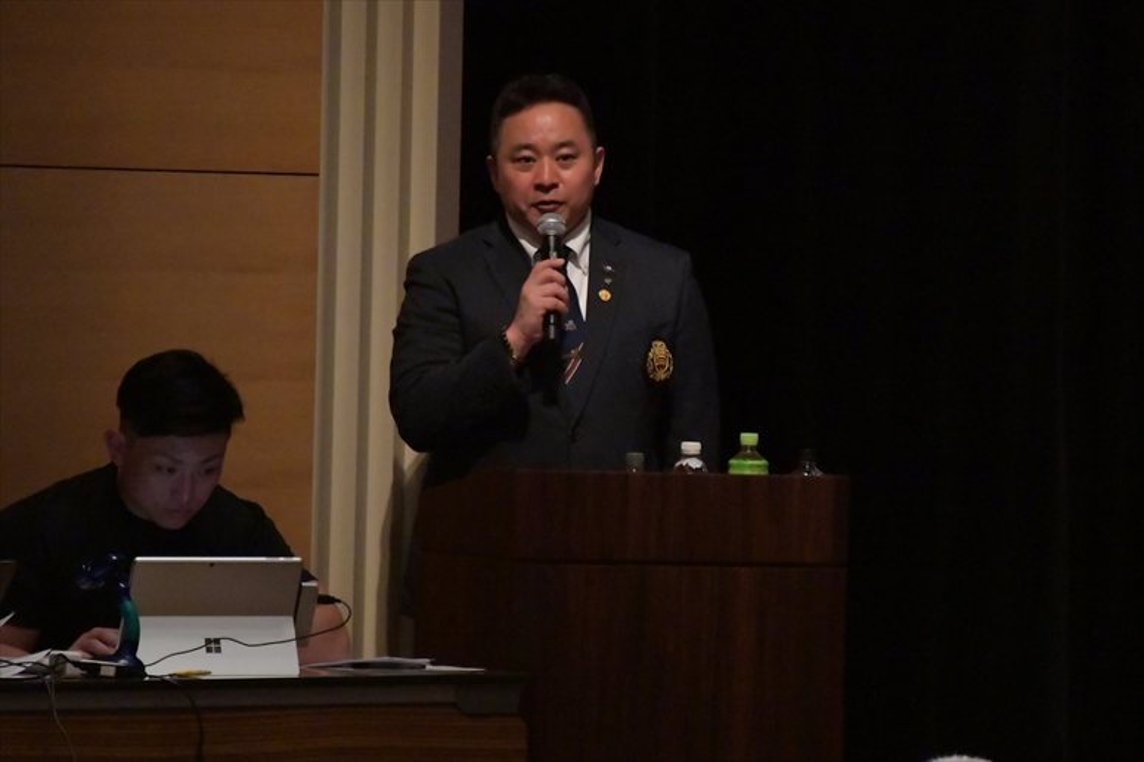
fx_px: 14293
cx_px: 572
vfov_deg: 3.1
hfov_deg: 4.6
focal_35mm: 450
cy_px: 381
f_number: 5.6
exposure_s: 1/400
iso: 16000
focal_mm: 300
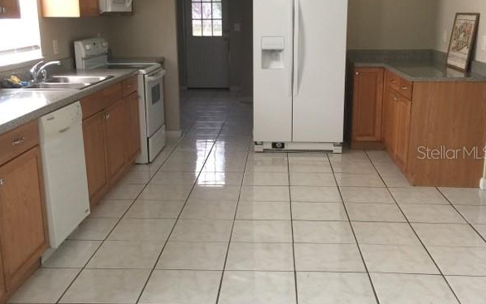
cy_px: 152
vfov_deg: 30.5
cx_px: 246
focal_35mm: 42
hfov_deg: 47.2
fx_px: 556
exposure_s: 1/15
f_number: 2.2
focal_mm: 4.15
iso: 64
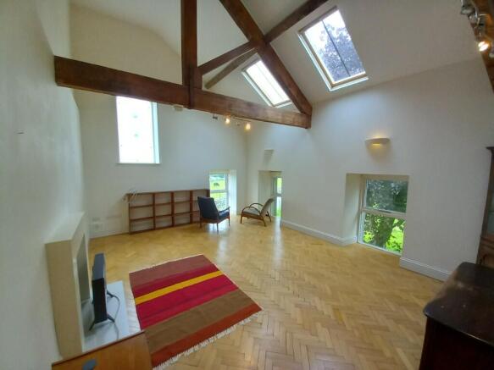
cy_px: 185
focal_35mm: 13
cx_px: 247
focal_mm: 1.13
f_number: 2.2
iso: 125
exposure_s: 1/50
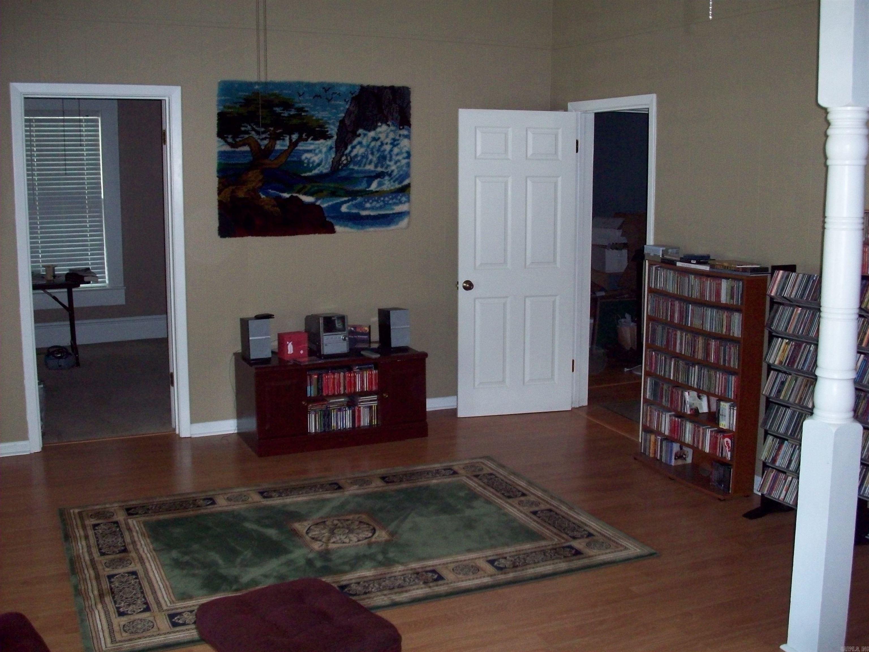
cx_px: 434
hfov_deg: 50.1
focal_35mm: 37
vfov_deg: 38.7
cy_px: 326
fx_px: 929
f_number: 2.8
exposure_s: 1/45
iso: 200
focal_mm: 6.2
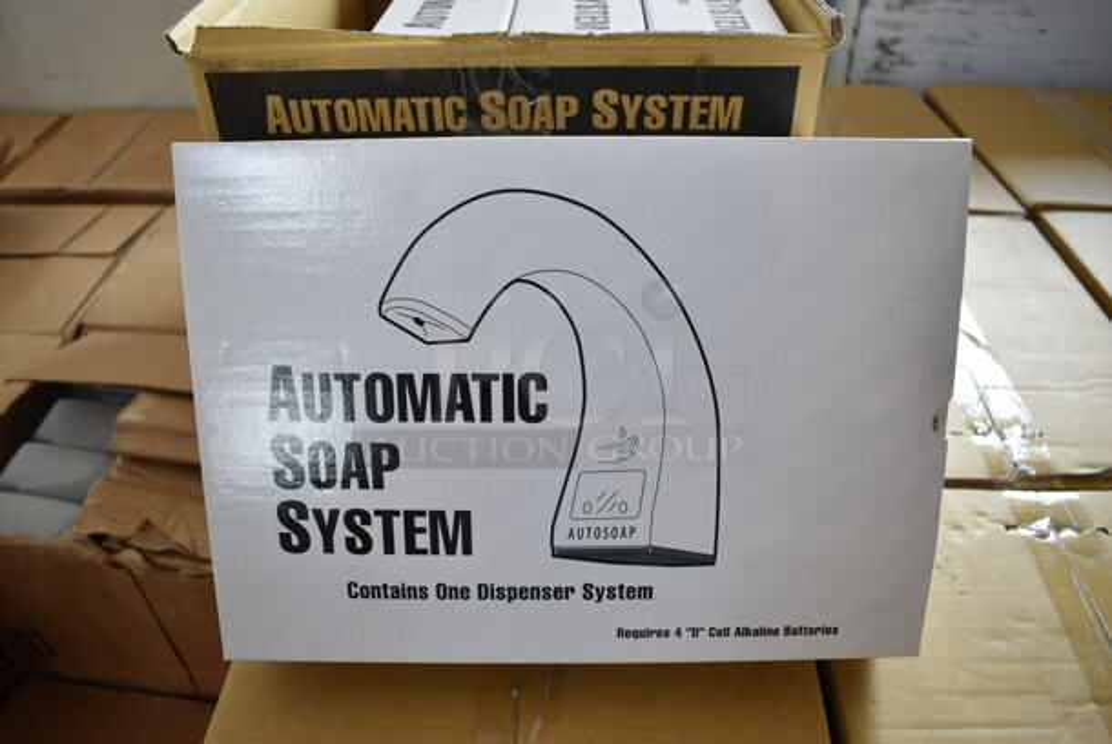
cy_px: 372
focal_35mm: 27
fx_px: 835
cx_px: 556
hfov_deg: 67.3
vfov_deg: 48.0
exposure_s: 1/50
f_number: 4.5
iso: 400
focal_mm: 18
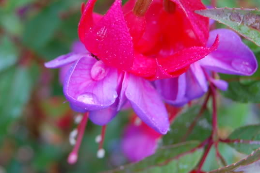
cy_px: 73
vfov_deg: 16.1
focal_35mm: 85
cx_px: 93
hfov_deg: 23.8
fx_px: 614
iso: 400
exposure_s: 1/60
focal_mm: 38
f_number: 7.1
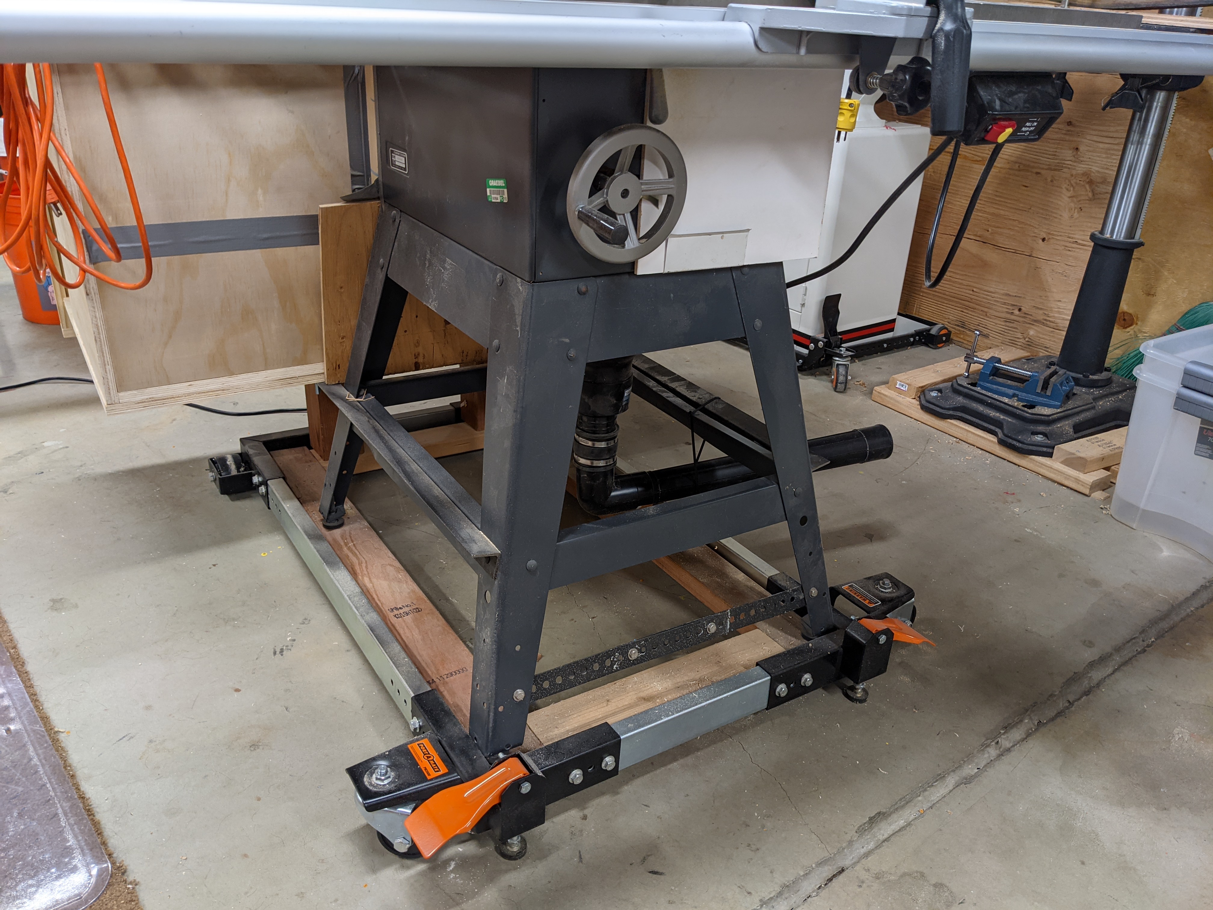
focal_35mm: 27
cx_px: 606
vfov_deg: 51.4
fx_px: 946
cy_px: 455
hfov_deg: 65.3
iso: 48
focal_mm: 4.38
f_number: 1.73
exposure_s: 1/24
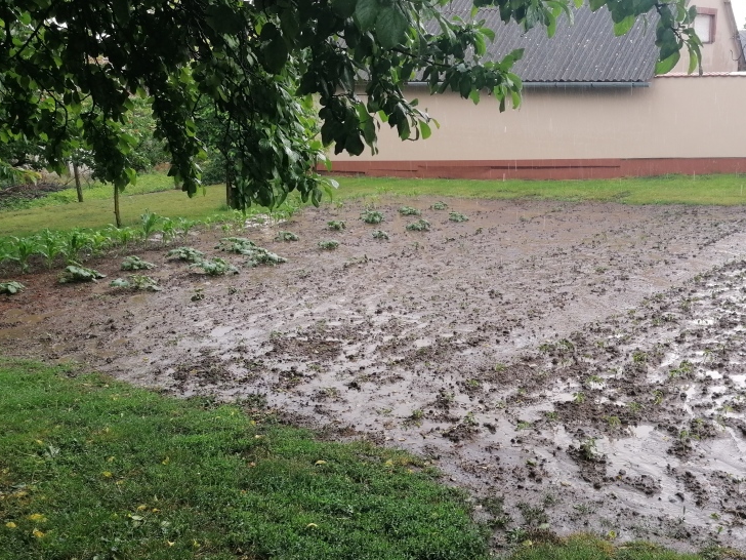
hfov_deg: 48.5
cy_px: 310
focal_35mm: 38
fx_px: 819
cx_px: 463
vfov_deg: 37.7
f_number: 1.8
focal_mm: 4.75
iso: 80
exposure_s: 1/100
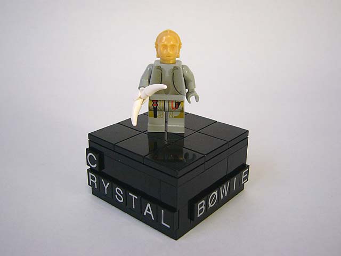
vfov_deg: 40.7
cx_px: 170
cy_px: 128
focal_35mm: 35
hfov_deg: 52.6
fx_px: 345
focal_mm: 5.8
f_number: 2.8
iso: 150
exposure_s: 1/15
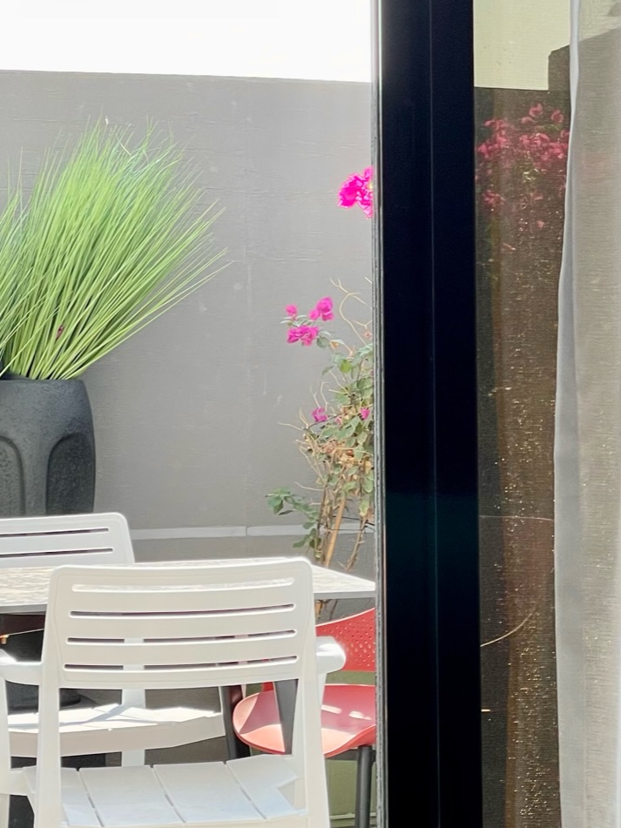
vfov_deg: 17.5
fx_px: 2680
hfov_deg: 13.2
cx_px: 369
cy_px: 302
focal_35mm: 112
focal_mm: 6
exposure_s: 1/424
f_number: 2
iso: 25
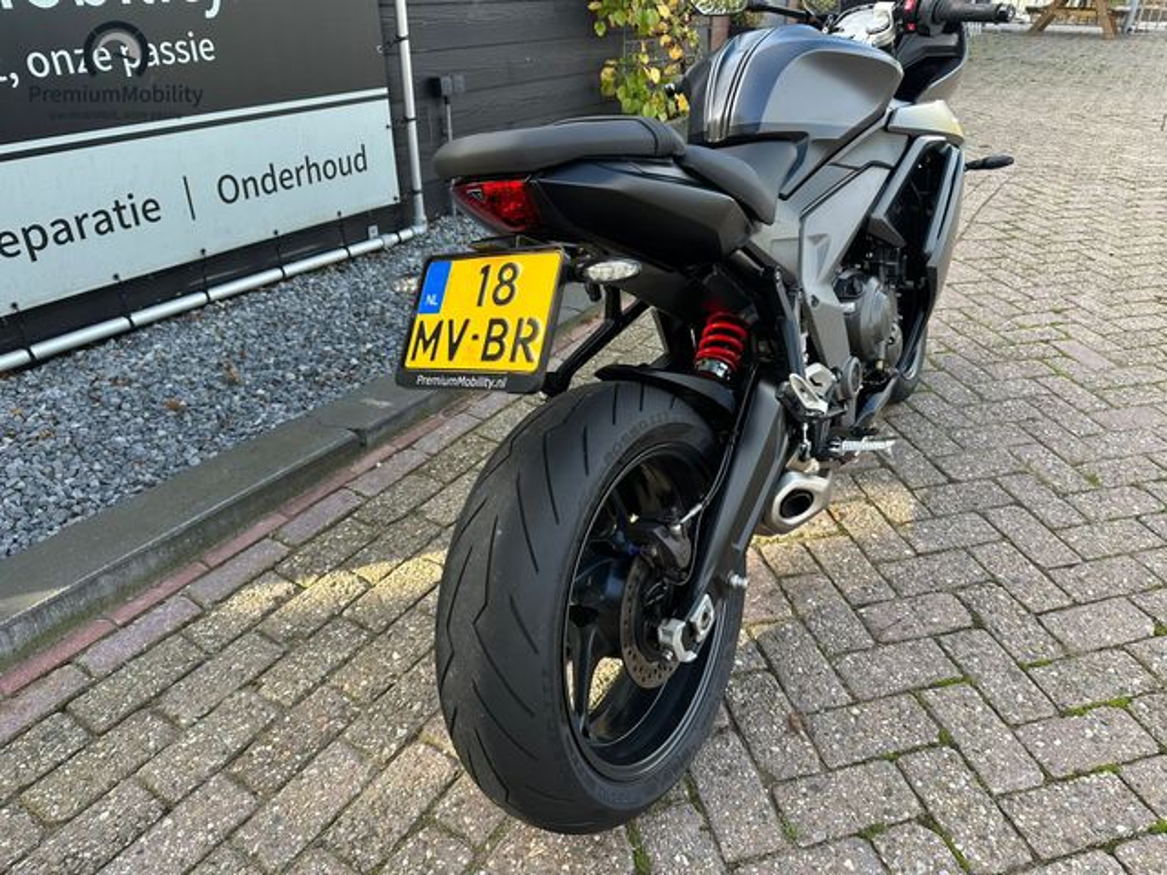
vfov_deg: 56.8
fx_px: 809
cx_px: 584
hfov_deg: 71.6
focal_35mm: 24
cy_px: 438
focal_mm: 6.86
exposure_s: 1/321
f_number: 1.78
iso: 80
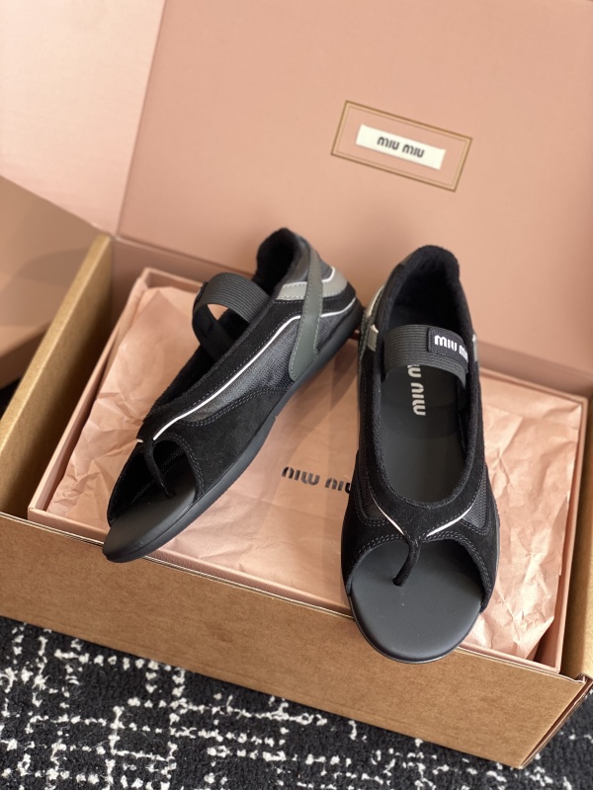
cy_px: 395
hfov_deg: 28.0
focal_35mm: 52
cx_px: 296
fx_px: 1188
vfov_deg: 36.8
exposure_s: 1/122
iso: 50
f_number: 2
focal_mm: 6
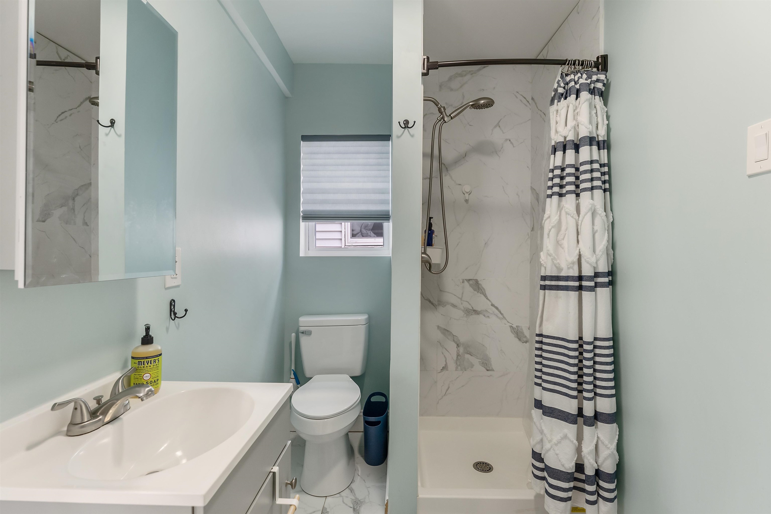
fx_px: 364
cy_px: 257
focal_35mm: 17
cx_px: 386
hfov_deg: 93.3
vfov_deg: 70.5
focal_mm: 17
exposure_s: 1/13
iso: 640
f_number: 7.1
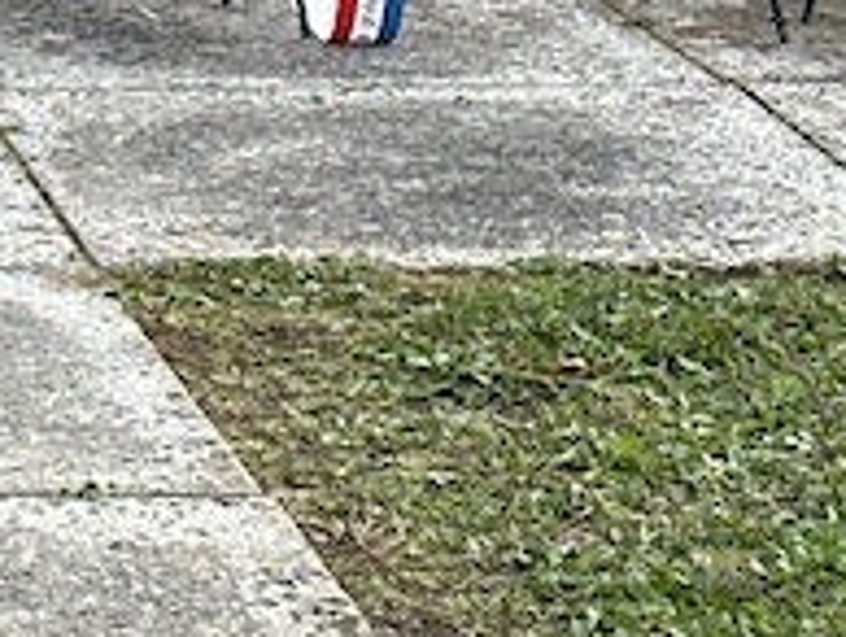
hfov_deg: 7.2
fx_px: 6191
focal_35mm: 253
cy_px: -524
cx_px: -1334
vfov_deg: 5.8
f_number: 1.78
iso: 64
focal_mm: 6.86
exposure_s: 1/527
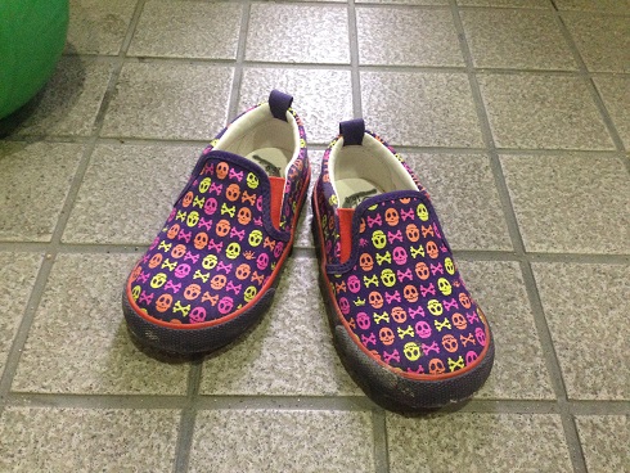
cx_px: 315
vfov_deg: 43.0
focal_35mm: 33
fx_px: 601
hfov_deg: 55.3
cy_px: 236
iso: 400
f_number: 2.4
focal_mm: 4.12
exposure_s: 1/20
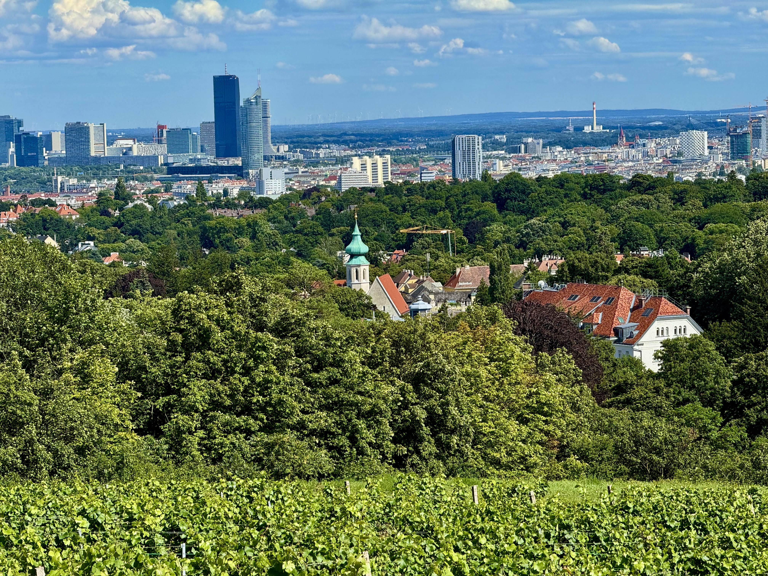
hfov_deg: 16.4
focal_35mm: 120
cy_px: 288
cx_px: 384
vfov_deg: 12.3
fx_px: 2662
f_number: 2.8
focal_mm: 15.66
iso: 50
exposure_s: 1/1318
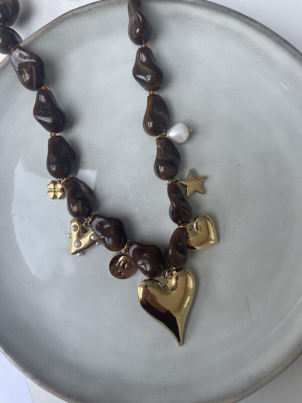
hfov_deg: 53.1
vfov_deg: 67.3
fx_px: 302
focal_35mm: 26
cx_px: 151
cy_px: 202
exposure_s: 1/121
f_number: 1.6
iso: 125
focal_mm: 4.2
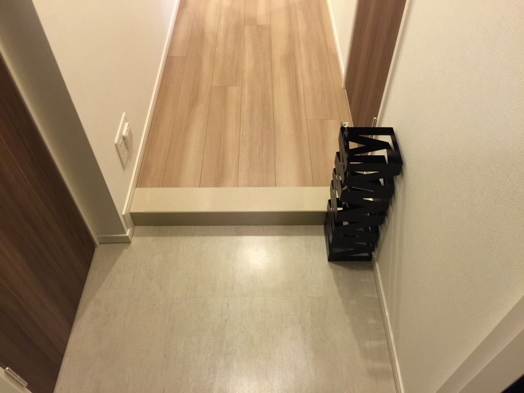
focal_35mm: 29
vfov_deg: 48.2
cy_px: 196
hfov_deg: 61.7
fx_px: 439
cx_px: 262
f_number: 2.2
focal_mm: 4.15
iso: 125
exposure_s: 1/15
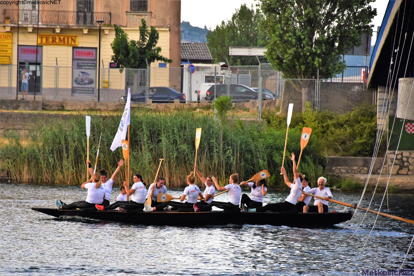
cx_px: 207
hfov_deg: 9.8
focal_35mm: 210
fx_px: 2415
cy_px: 138
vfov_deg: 6.5
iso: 400
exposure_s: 1/400
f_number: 5.6
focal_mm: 140
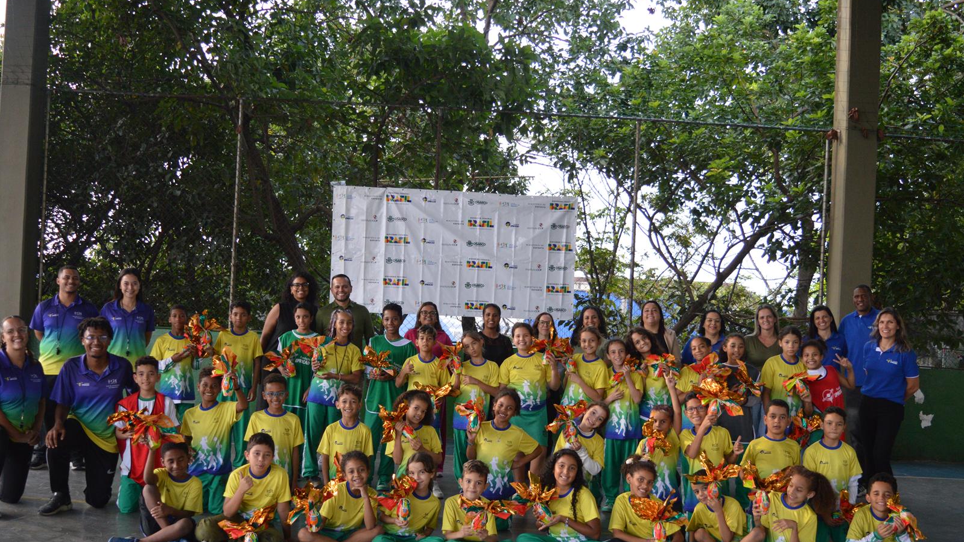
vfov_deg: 30.3
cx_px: 467
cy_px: 344
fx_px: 997
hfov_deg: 51.6
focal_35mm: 39
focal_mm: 22
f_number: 3.8
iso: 900
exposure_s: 1/500
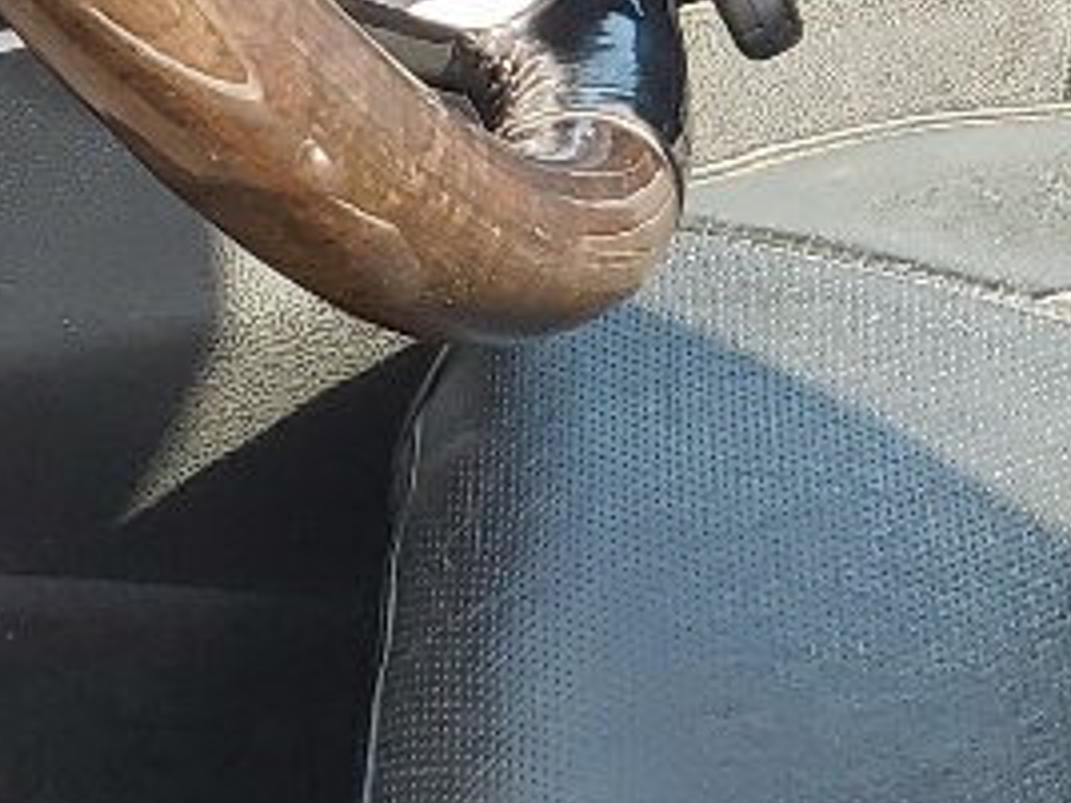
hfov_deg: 12.3
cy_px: -192
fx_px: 4796
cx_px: 1439
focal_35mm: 155
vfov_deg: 9.4
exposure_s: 1/345
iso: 50
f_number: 1.5
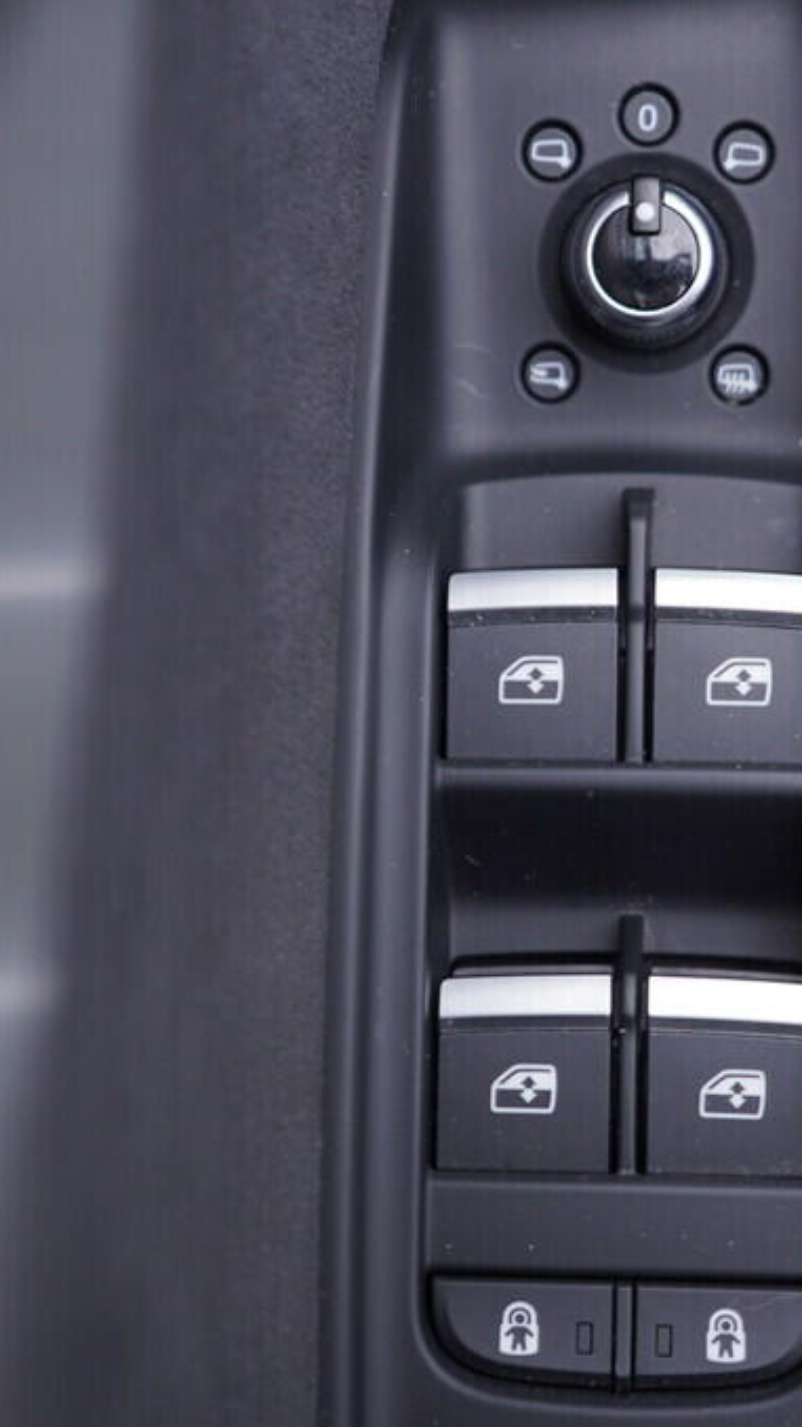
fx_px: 2157
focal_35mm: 57
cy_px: 712
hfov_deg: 20.9
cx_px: 592
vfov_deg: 36.6
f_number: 2.8
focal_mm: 24
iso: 125
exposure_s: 1/40
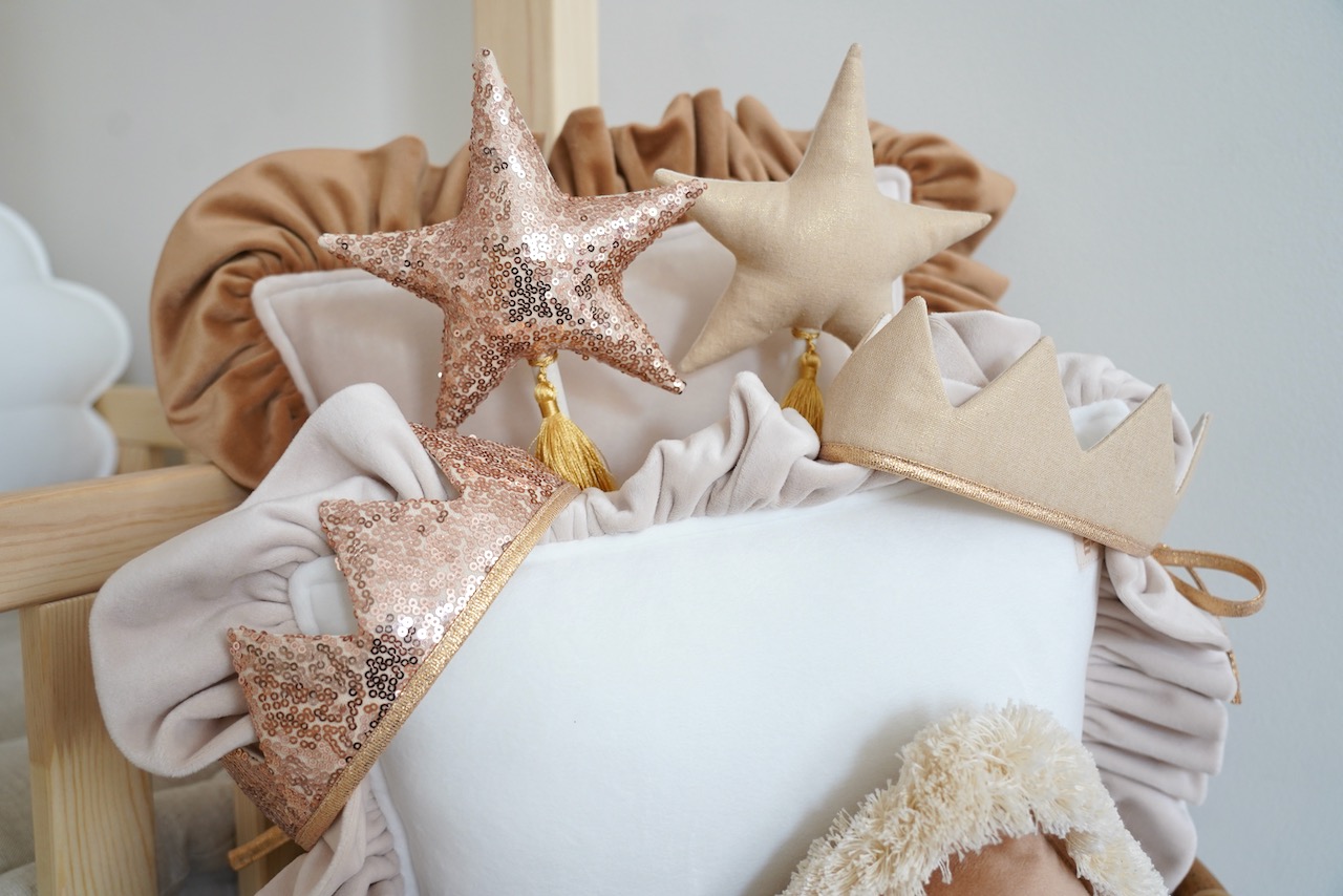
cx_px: 672
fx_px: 1119
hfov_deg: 61.9
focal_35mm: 30
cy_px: 448
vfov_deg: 43.6
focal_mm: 30
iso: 1000
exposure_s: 1/40
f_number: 4.5
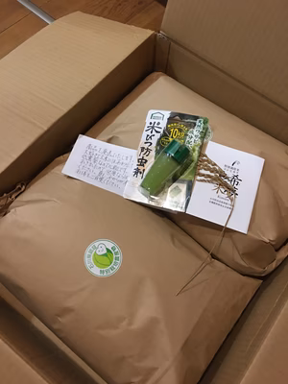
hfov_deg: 48.2
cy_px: 192
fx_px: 322
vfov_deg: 61.7
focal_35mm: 29
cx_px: 144
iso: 64
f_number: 2.2
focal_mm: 4.15
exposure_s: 1/4
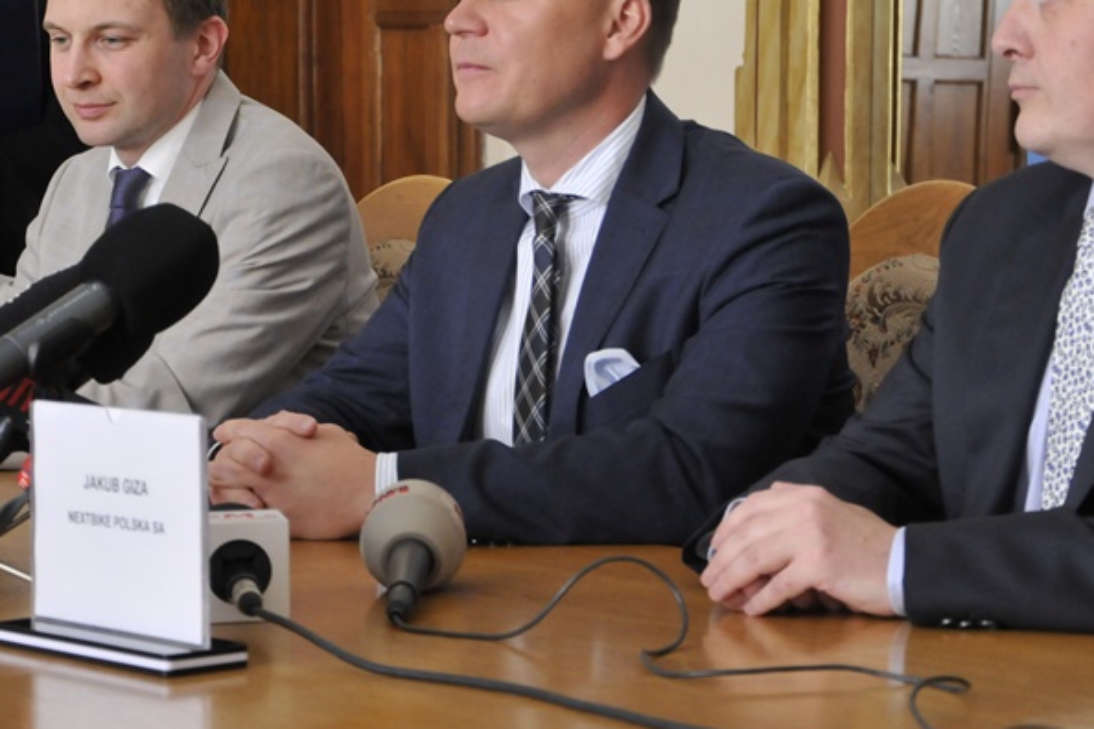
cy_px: 188
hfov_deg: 16.9
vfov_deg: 11.3
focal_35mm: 121
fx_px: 3677
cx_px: 534
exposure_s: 1/30
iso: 1100
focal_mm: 48
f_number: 4.8
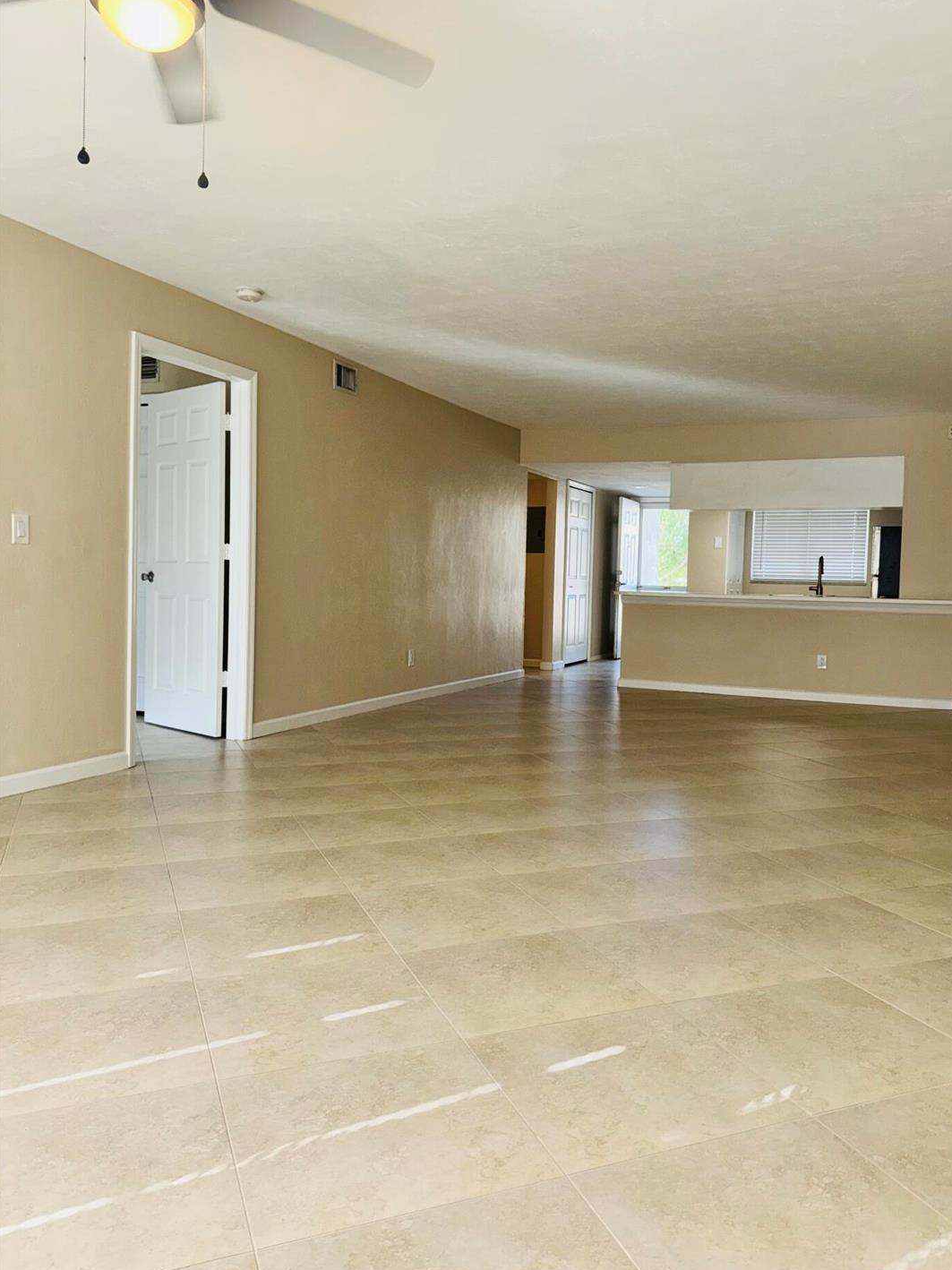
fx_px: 954
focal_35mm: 26
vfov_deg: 67.3
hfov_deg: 53.0
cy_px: 614
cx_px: 512
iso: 64
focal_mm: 6.76
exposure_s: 1/150
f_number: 1.78
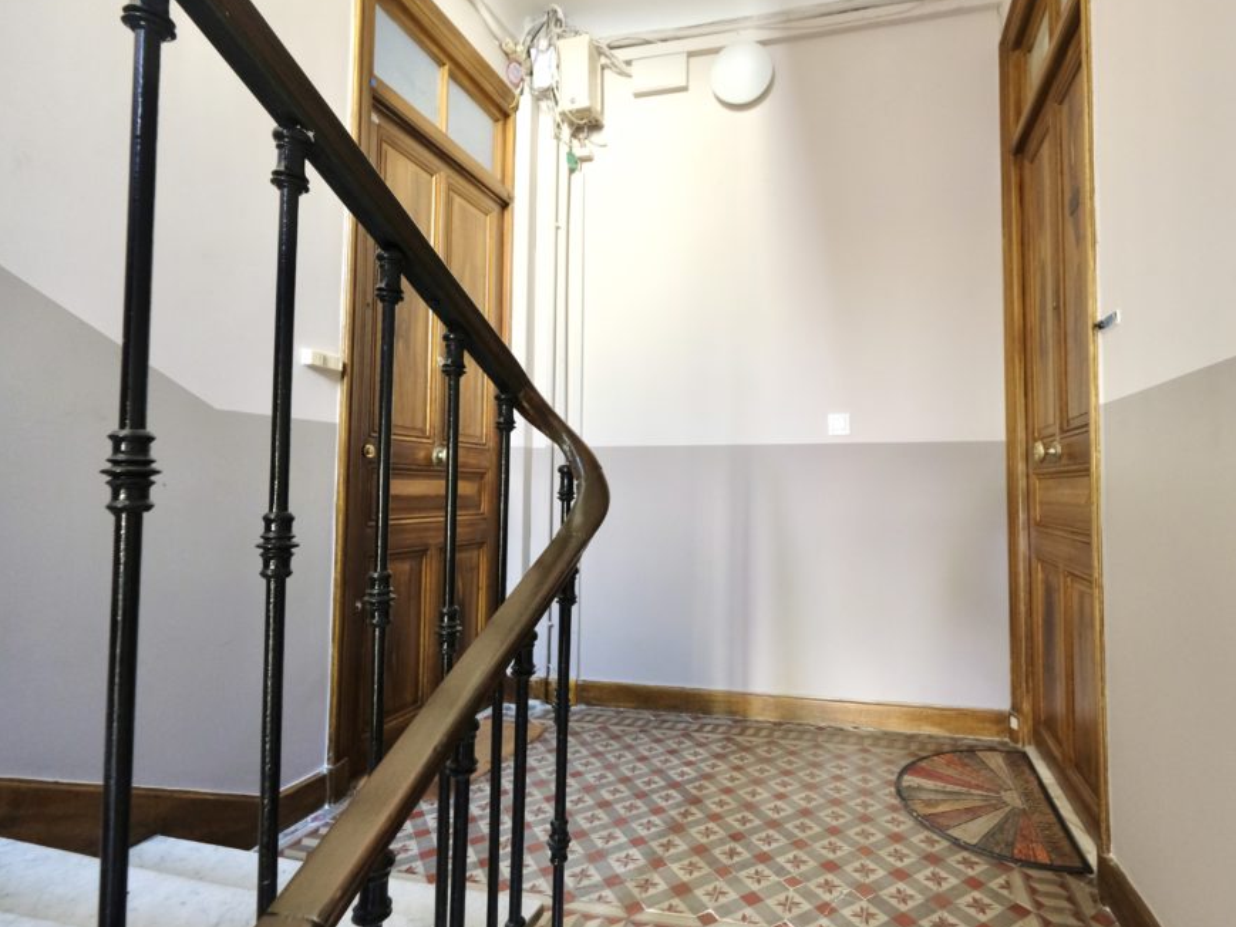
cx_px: 725
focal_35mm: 17
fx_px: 607
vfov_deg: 74.7
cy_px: 466
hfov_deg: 90.1
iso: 2500
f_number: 4
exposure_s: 1/30
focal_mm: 10
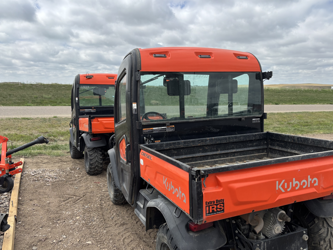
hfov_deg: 61.7
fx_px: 279
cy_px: 131
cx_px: 168
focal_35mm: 29
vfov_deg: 48.2
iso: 50
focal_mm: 5.96
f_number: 1.6
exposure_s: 1/2710
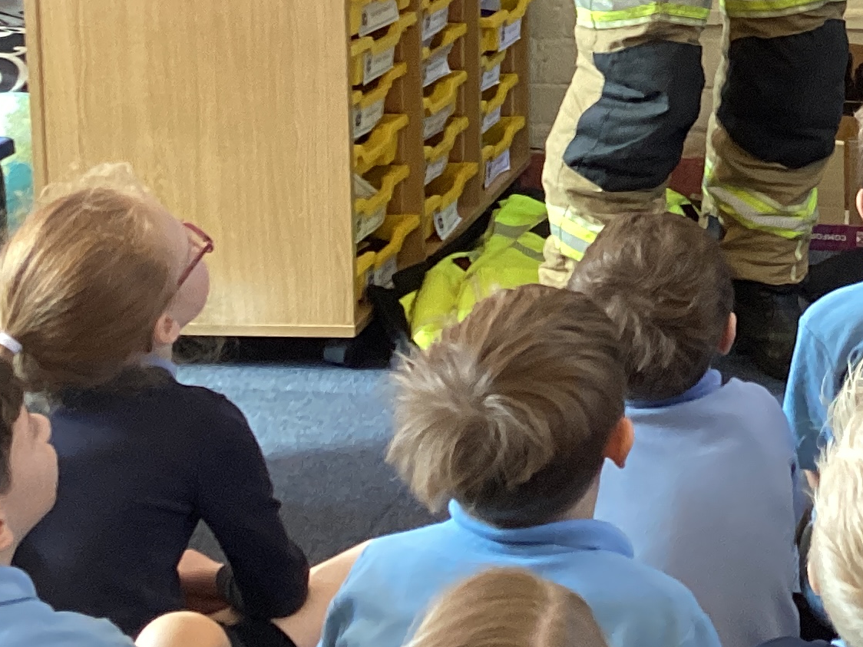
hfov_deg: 19.9
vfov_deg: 16.0
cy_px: -61
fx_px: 2244
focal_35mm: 90
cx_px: 1143
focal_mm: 3.3
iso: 160
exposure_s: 1/50
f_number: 2.4
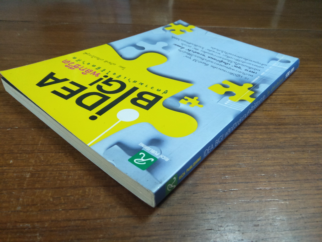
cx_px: 161
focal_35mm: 20
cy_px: 121
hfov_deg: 81.7
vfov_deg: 66.0
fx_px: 186
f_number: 2.2
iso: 250
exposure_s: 1/33
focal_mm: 3.46
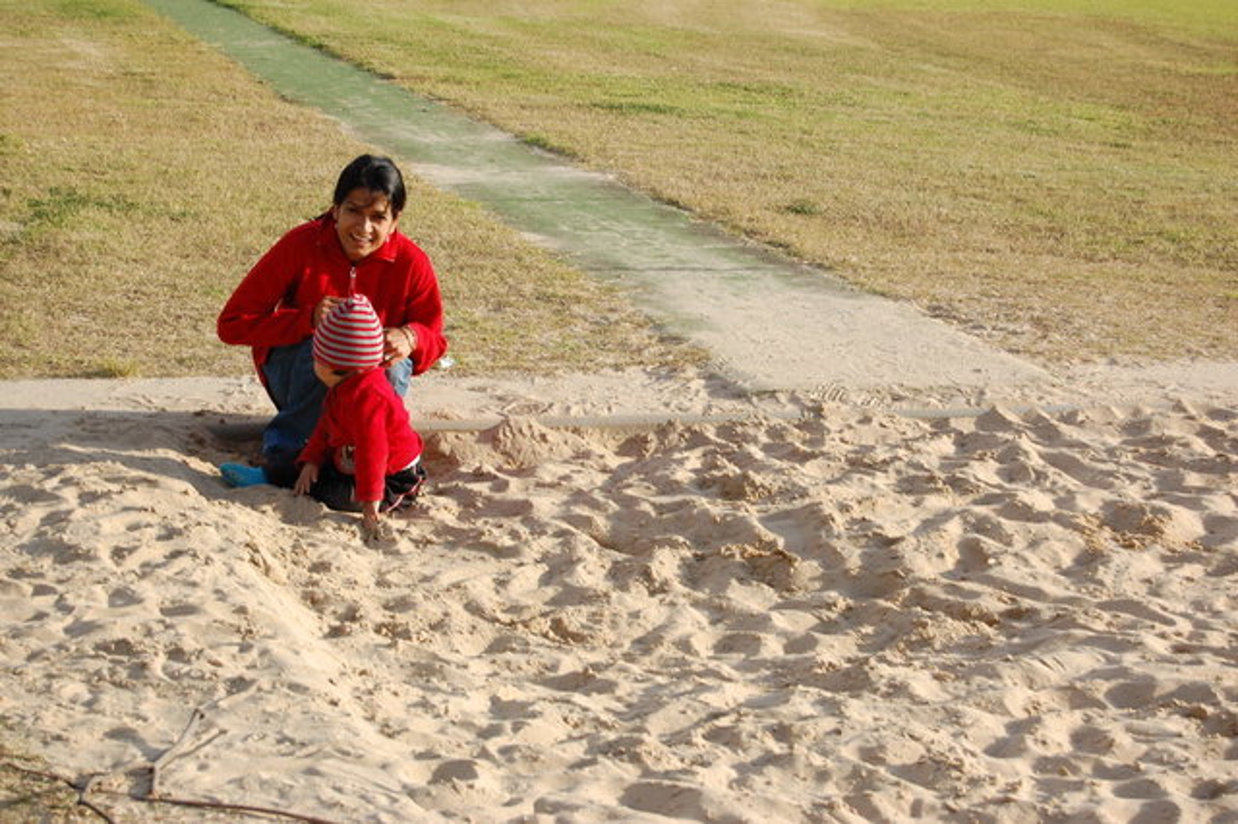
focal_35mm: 82
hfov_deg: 24.6
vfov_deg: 16.5
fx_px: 2835
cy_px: 412
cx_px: 619
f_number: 9
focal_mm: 55
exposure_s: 1/320
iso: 200
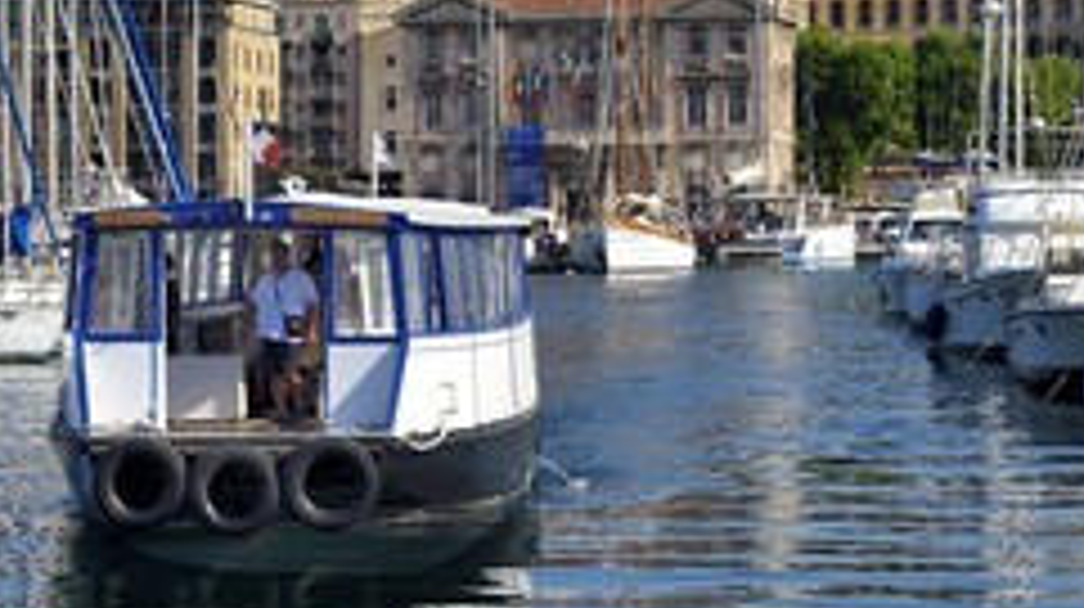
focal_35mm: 128
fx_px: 3675
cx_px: 432
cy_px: 257
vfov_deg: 9.4
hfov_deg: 16.8
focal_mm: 70
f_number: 11
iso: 200
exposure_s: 1/320
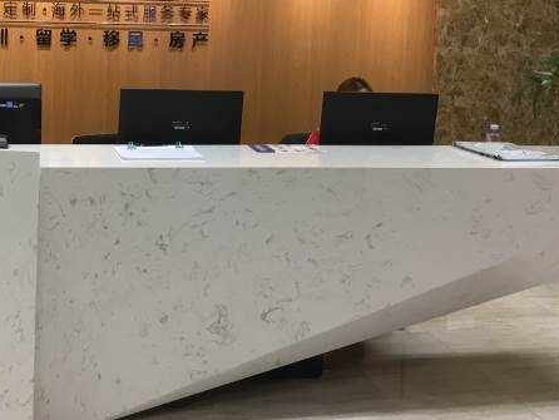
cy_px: 85
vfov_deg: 27.5
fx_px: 840
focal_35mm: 52
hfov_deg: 36.3
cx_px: 172
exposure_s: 1/33
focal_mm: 4.15
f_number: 2.2
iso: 80
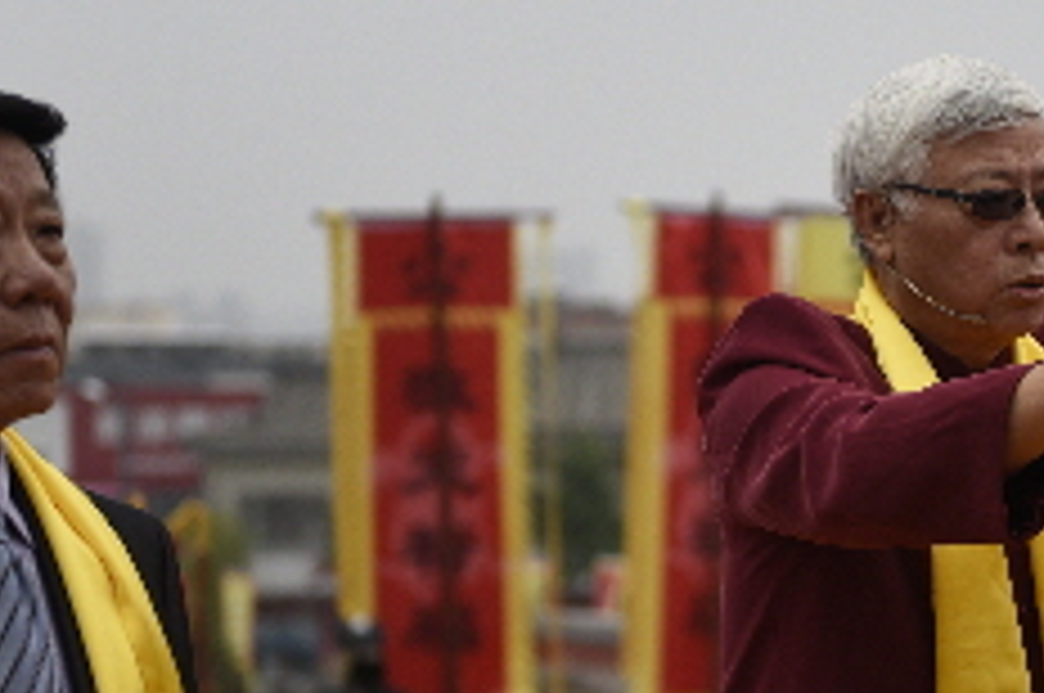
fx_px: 4373
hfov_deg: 13.5
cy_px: 475
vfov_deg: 9.1
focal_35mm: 151
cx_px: 882
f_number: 2.8
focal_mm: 70
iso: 200
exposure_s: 1/2000
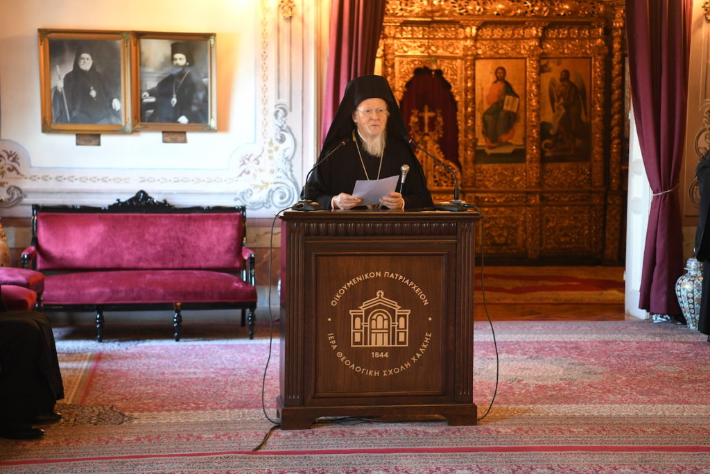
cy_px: 237
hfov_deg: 28.8
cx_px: 355
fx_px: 1381
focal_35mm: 70
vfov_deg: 19.5
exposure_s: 1/60
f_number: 3.5
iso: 5000
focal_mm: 70
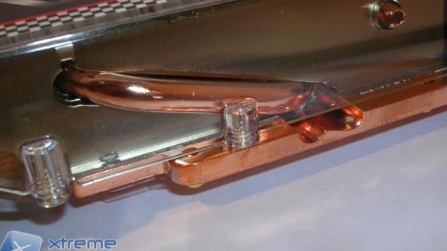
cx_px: 221
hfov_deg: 42.9
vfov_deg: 24.8
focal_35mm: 48
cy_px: 101
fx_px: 569
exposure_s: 1/60.1
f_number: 5.9
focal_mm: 6.6
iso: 50
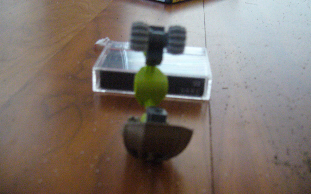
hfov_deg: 51.5
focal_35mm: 38
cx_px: 157
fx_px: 322
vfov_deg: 33.5
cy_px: 83
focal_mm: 5.8
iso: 400
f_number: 2.8
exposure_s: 1/30
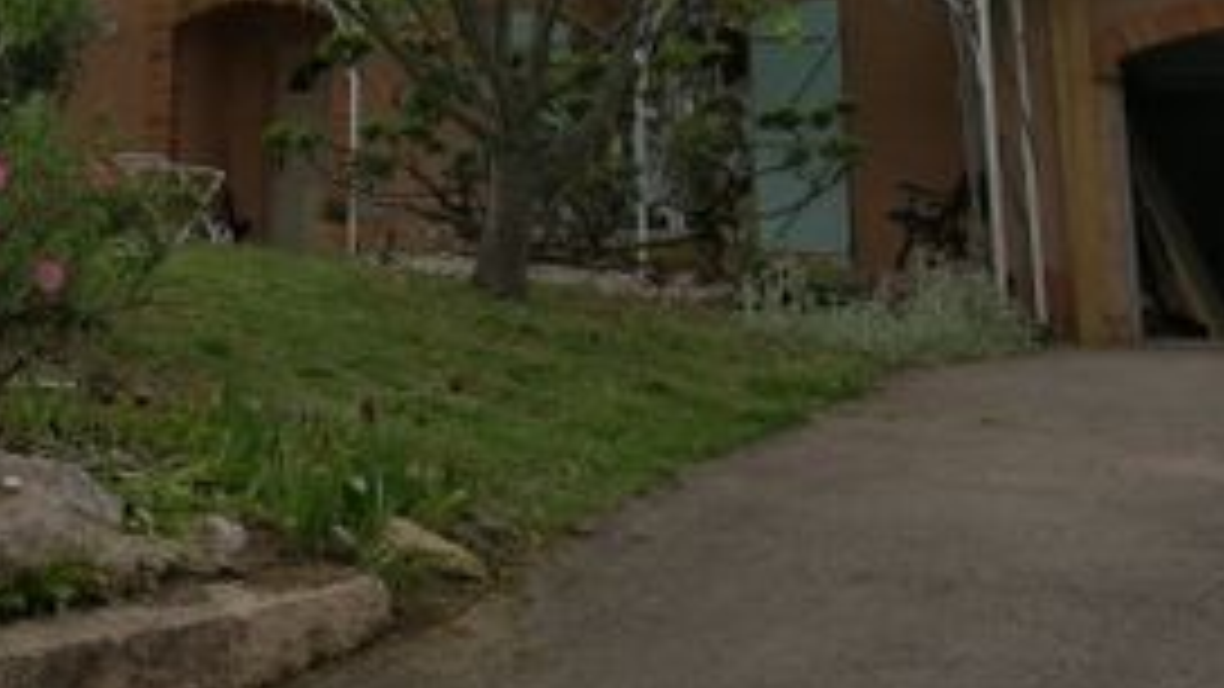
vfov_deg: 17.3
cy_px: -220
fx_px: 2110
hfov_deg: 29.8
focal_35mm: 65
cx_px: -45
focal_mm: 3.96
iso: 50
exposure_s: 1/908
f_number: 1.8
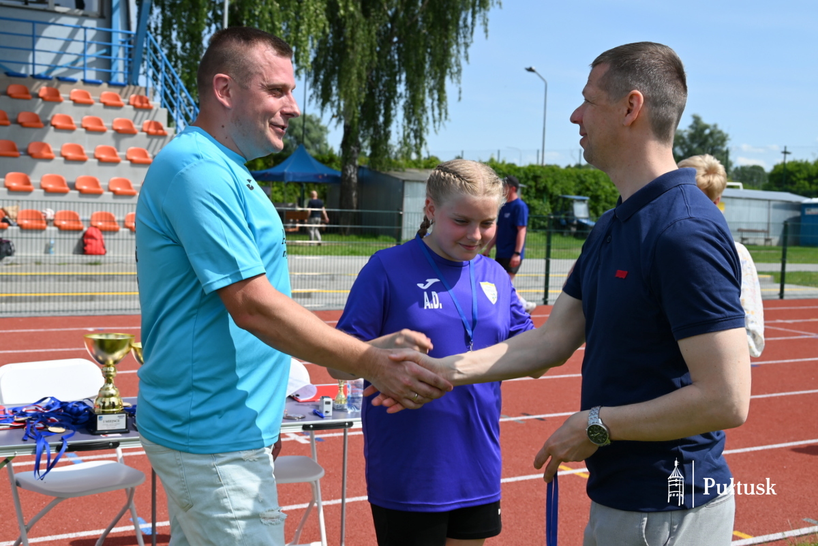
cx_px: 409
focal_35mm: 39
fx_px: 886
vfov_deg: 34.2
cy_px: 273
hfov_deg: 49.5
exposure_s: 1/400
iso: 100
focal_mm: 39
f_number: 7.1
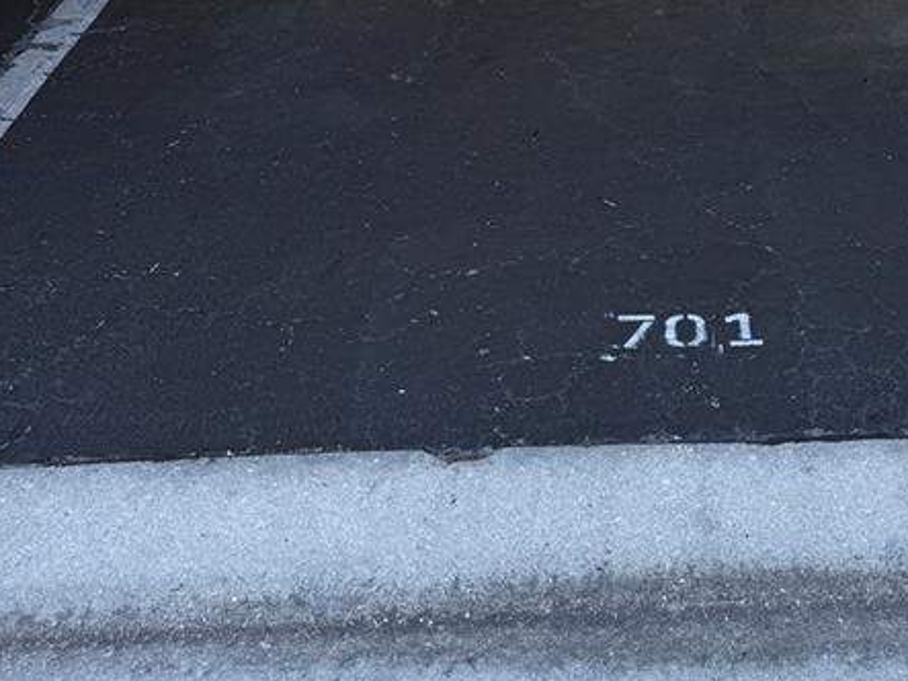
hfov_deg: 29.1
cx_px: 740
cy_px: -328
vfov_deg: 19.7
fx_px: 1705
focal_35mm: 65
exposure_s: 1/1046
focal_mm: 6.76
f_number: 1.78
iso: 80
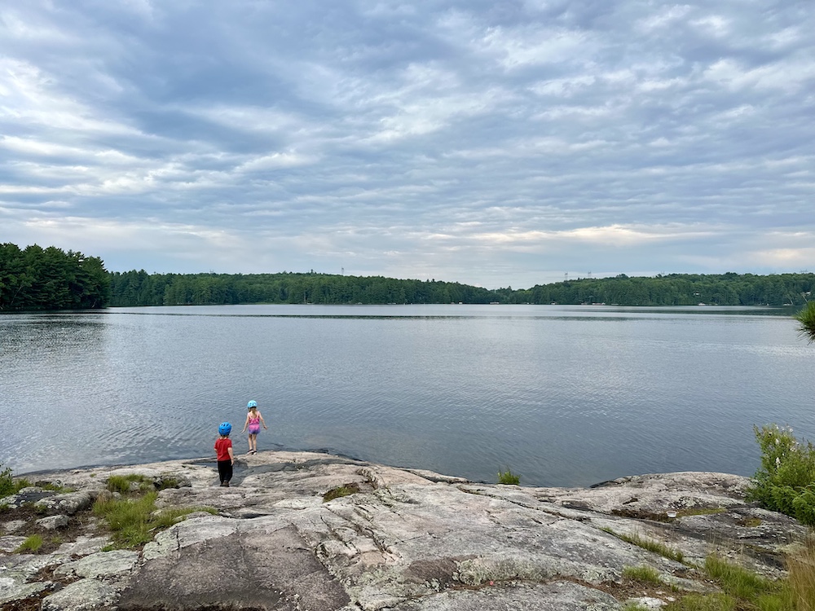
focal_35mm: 24
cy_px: 306
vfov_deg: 56.8
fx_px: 565
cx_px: 408
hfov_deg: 71.6
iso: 80
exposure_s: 1/1916
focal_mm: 6.86
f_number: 1.78
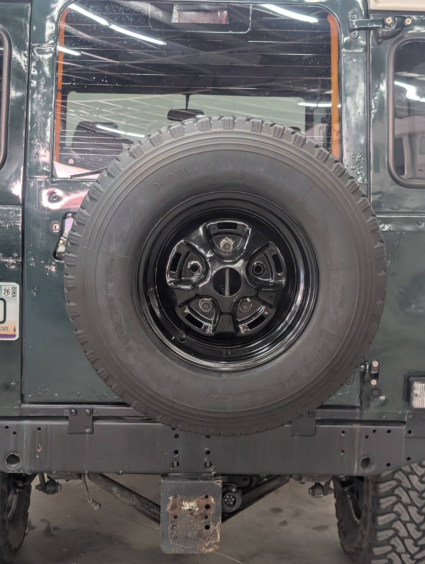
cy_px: 282
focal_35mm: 49
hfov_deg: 29.7
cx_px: 212
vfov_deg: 38.9
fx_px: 800
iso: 239
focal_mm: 6.9
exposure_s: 1/60
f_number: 1.68
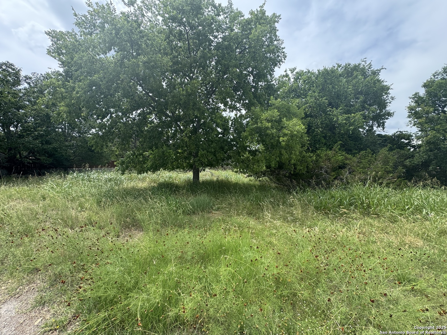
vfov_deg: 85.7
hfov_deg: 102.1
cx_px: 224
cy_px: 168
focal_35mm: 14
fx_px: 181
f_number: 2.2
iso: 50
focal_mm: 2.22
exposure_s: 1/561
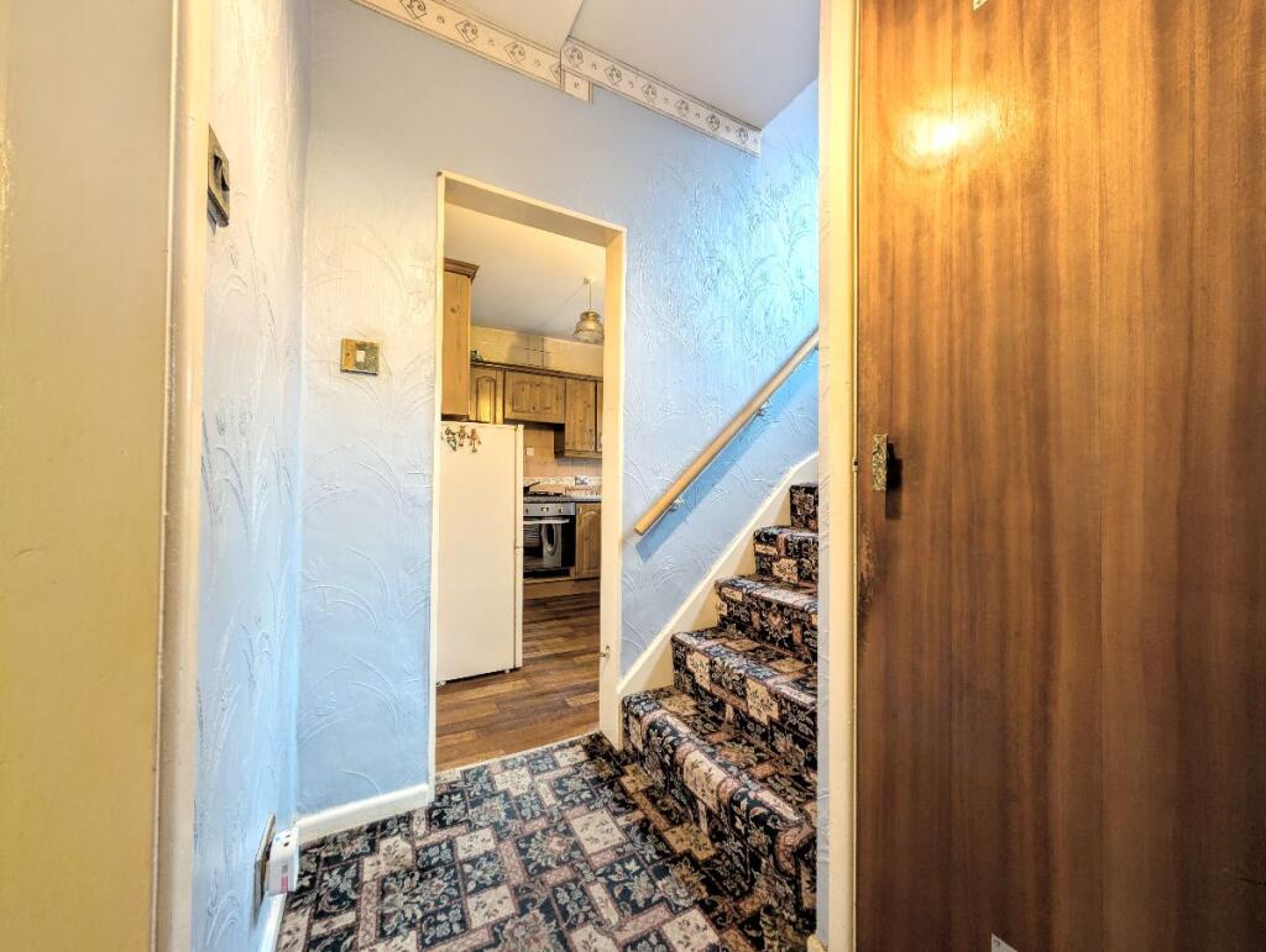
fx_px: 439
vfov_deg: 94.6
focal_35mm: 12
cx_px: 633
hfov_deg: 110.5
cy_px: 476
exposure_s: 1/15
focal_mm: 2.02
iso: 69
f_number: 1.7
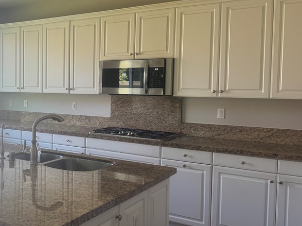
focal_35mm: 42
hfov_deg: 42.5
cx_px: 55
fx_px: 366
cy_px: 104
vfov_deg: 34.3
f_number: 1.78
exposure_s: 1/121
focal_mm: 6.76
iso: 200
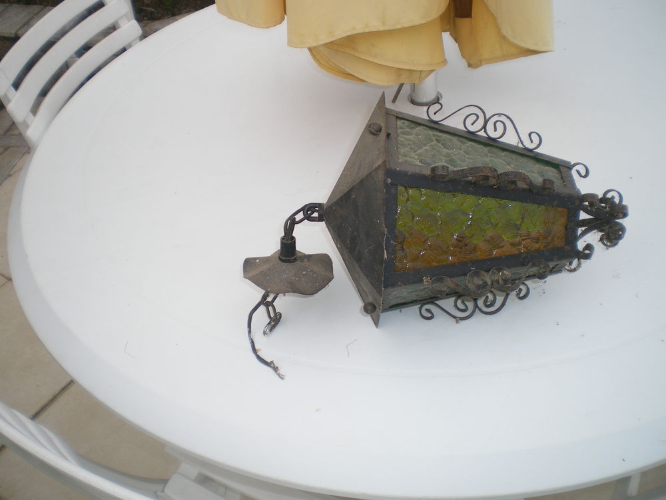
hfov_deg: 51.4
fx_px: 693
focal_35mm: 36
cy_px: 250
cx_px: 333
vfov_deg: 39.7
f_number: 3.1
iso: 50
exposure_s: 1/200
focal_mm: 6.3
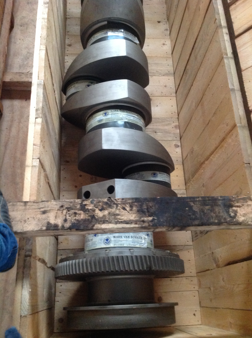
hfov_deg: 40.6
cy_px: 169
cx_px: 126
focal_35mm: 35
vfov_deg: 52.7
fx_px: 341
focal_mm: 4.28
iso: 500
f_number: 2.4
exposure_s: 1/15
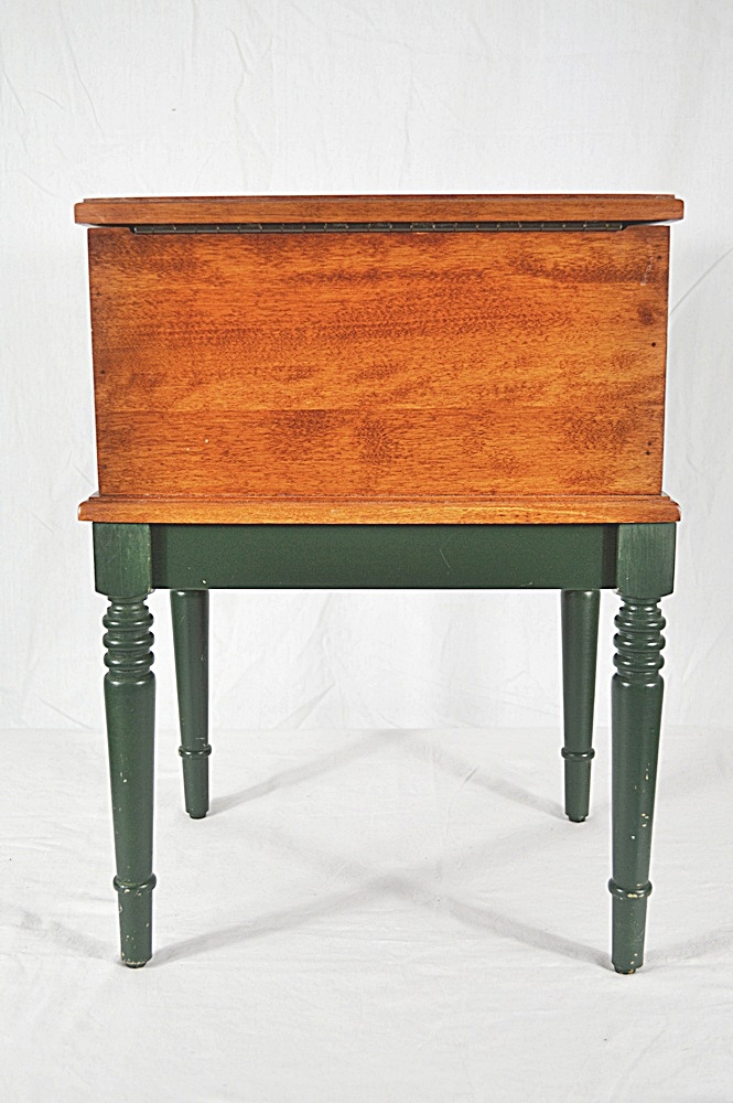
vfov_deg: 45.0
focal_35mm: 44
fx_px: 1331
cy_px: 552
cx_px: 366
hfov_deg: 30.8
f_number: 4.5
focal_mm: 29
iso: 400
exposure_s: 1/60
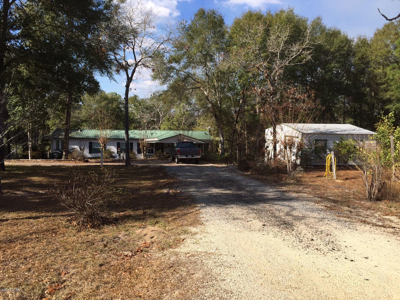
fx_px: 335
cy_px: 150
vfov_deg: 48.2
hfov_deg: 61.7
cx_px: 200
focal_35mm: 29
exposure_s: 1/1721
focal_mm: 4.15
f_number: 2.2
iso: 32
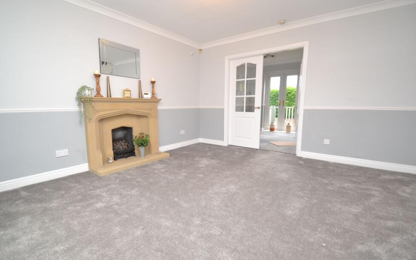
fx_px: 181
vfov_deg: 71.3
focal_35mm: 16
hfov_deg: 97.8
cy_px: 130
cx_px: 201
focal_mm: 10
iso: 640
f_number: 3.5
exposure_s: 1/60
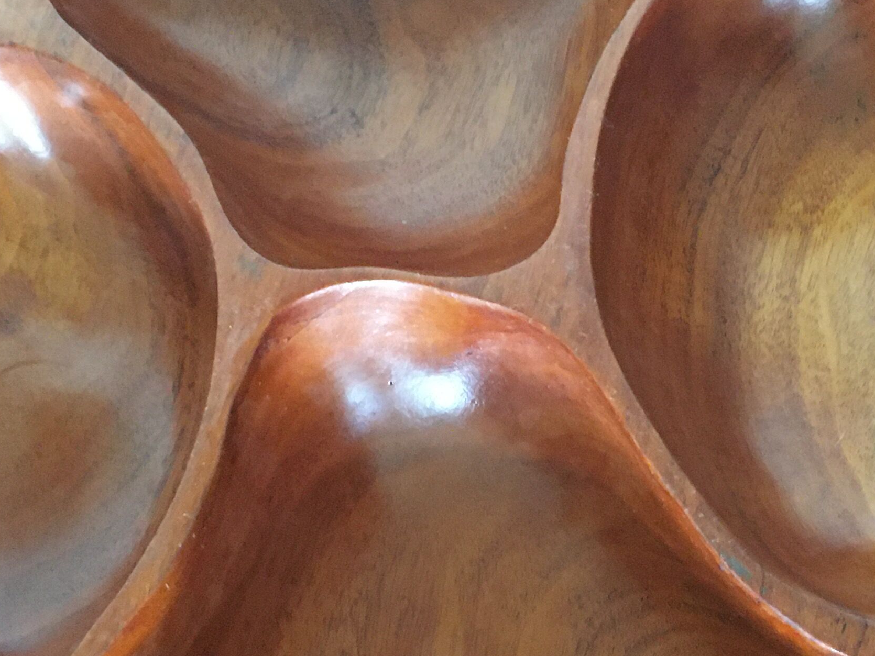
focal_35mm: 70
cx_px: 579
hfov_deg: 27.6
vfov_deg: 21.0
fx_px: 1770
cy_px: 384
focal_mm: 4.15
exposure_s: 1/17
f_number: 2.2
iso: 400
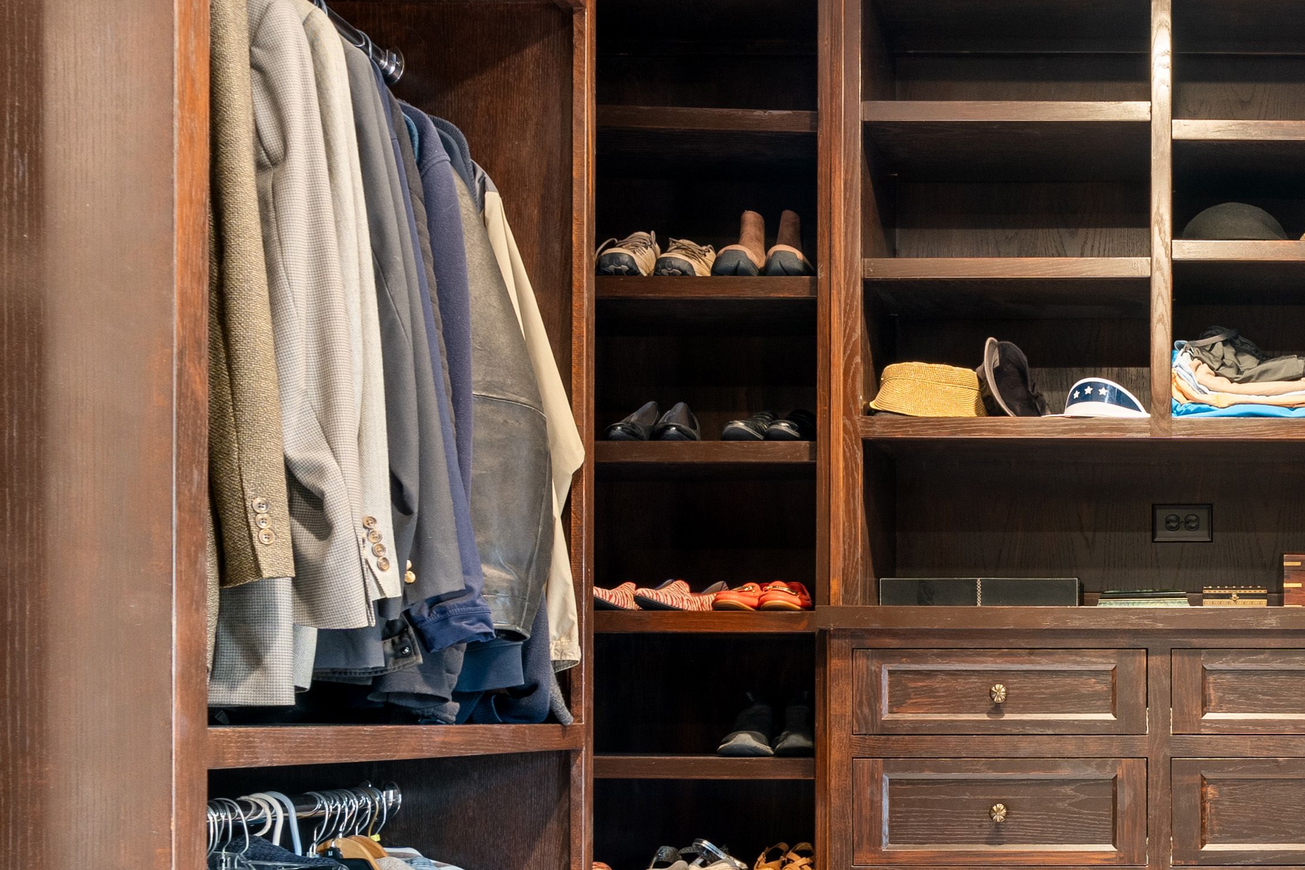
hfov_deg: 41.4
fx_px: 1558
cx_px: 1203
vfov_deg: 30.2
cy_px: 727
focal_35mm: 43
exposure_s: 5
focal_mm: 16
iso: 320
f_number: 7.1
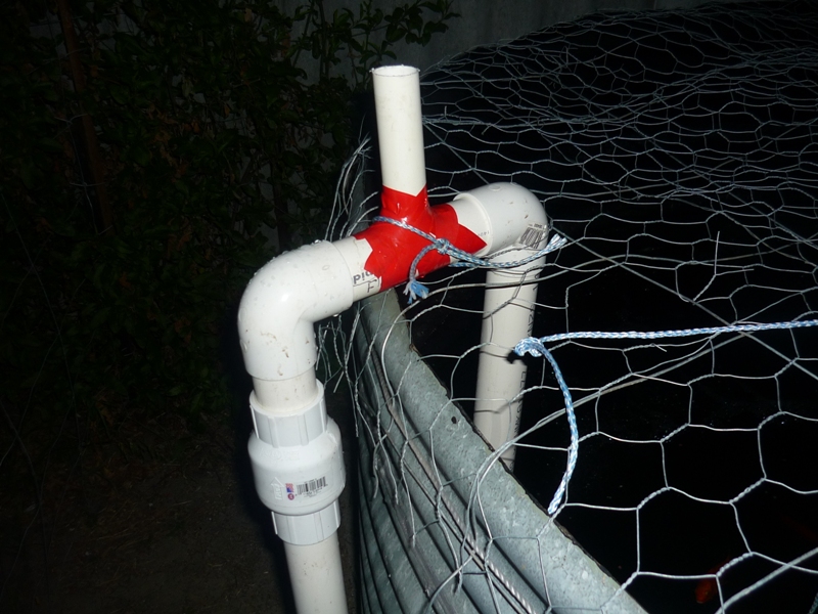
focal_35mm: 33
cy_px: 307
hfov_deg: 55.4
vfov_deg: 42.9
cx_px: 409
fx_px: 780
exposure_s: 1/30
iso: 100
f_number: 2.8
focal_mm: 5.5
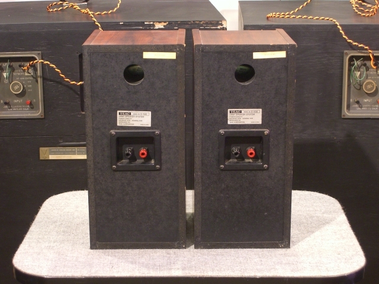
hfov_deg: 24.4
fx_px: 876
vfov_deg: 18.4
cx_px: 190
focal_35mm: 80
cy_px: 142
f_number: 4.4
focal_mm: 16.6
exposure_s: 1/8
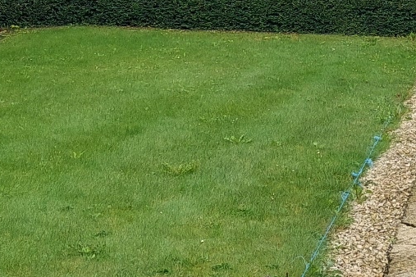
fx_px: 1213
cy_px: -179
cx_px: 330
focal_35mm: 105
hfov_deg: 19.3
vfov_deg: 12.2
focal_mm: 5.23
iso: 40
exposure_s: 1/409
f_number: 1.8
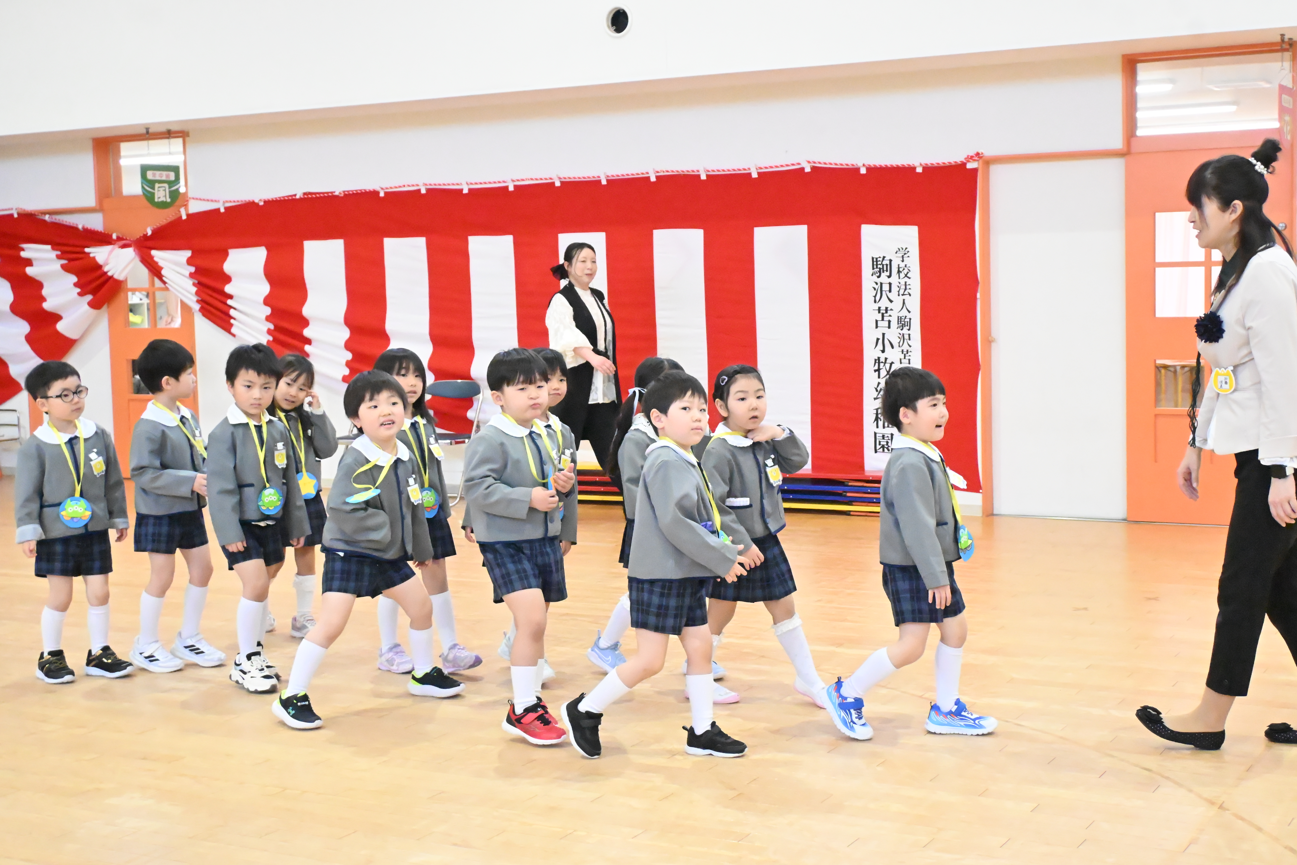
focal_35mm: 49
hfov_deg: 40.5
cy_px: 432
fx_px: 1756
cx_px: 648
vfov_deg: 27.7
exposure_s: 1/1250
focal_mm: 32.5
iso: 16000
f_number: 6.3
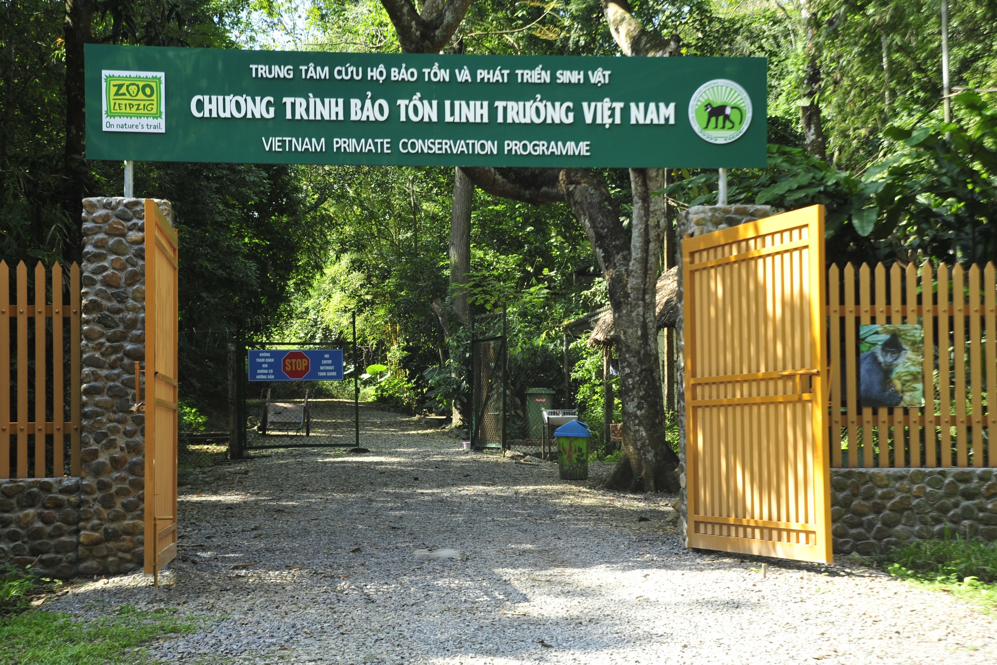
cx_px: 491
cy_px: 337
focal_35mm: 61
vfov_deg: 22.3
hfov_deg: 32.9
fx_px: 1689
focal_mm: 60
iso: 400
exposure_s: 1/200
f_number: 5.6
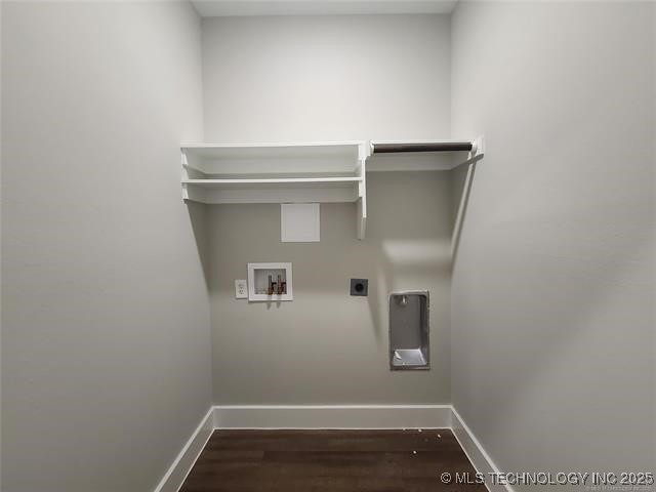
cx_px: 328
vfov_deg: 89.9
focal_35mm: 13
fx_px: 246
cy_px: 246
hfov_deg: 106.2
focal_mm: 2.2
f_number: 2.2
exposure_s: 1/60
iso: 320
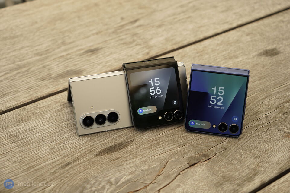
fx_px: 467
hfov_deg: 34.5
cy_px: 96
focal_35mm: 58
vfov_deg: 23.4
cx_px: 145
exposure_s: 1/100
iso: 100
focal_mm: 58
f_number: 5
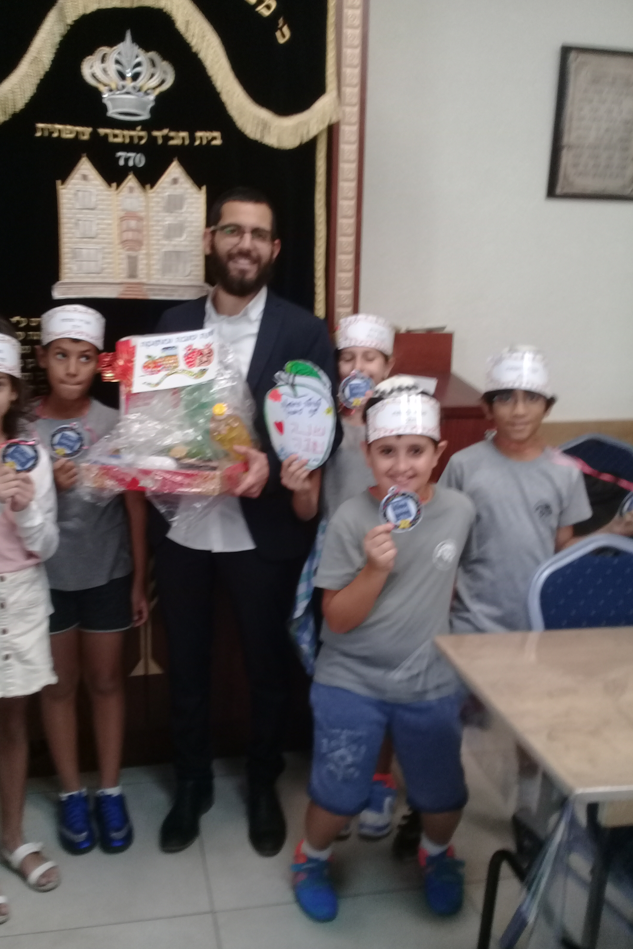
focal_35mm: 33
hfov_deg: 39.9
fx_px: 870
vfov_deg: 57.2
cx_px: 272
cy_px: 481
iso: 125
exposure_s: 1/33
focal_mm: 3.3
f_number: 2.2
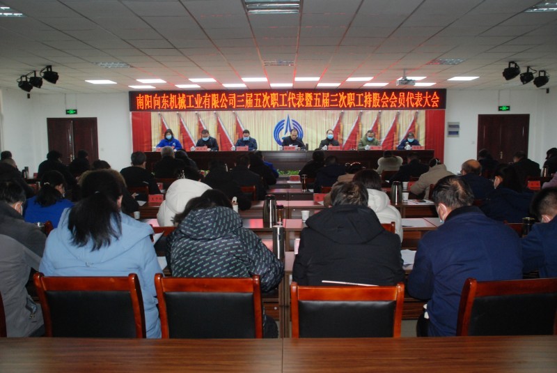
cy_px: 186
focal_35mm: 30
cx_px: 278
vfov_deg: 43.7
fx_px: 465
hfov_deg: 61.9
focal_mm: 20
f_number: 5
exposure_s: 1/60
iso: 1000
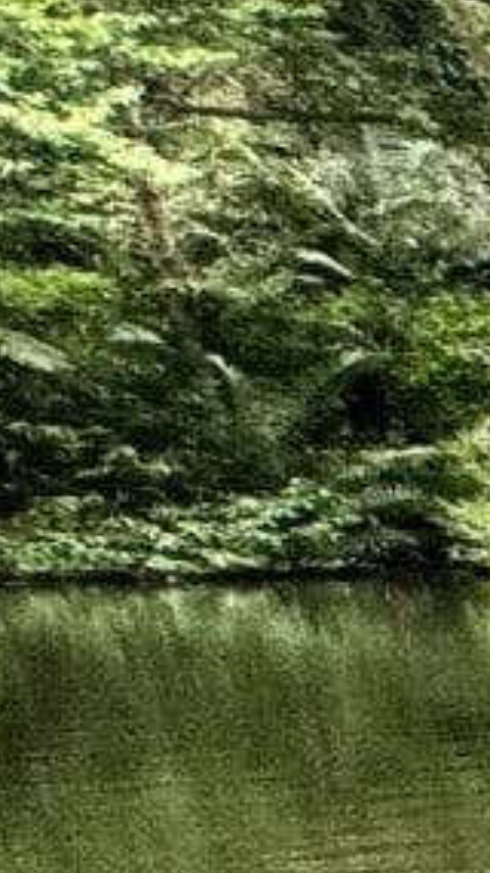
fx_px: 2475
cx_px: 2900
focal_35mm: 107
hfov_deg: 5.3
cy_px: 1210
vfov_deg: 18.3
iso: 64
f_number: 2.2
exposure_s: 1/99
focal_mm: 2.22
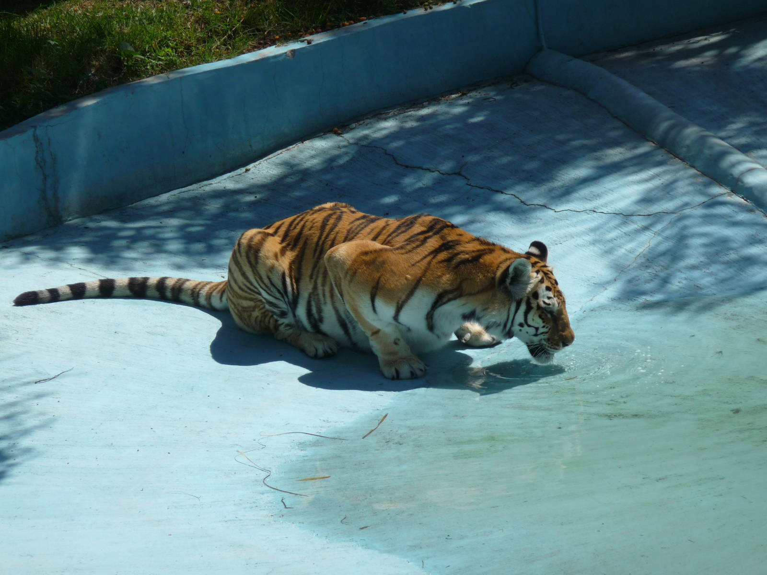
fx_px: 6204
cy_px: 288
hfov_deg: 7.1
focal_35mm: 280
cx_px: 384
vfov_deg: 5.3
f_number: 4.9
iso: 100
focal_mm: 47
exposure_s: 1/800
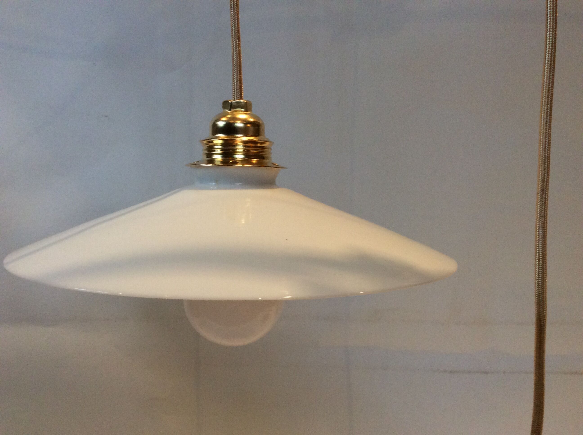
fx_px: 538
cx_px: 292
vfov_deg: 44.1
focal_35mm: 32
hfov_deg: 56.9
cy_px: 218
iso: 125
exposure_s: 1/25
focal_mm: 3.3
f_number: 2.4
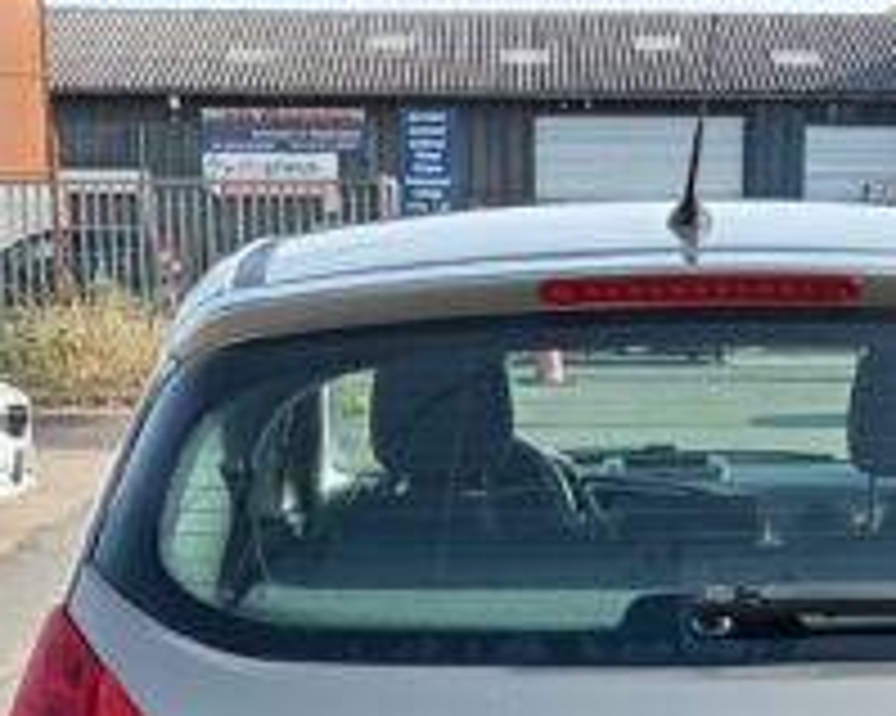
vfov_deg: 14.9
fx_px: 2598
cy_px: 955
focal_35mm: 98
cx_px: 630
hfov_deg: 19.5
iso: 105
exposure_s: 1/166
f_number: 1.8
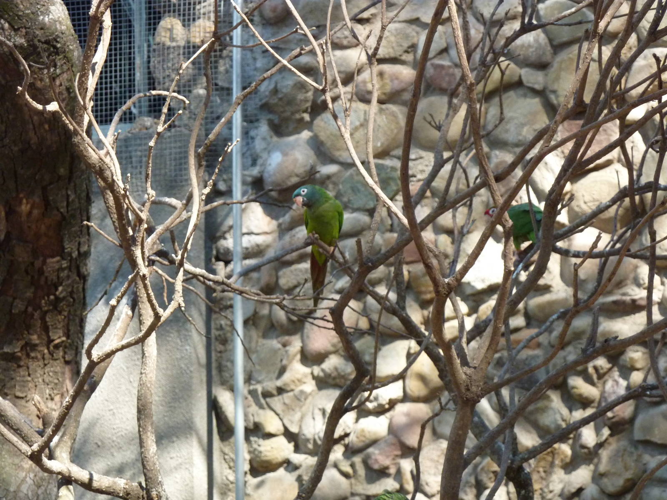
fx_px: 2640
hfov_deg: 14.4
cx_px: 334
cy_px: 250
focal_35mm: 137
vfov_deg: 10.8
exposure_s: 1/250
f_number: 4.5
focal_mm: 22.5
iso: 320
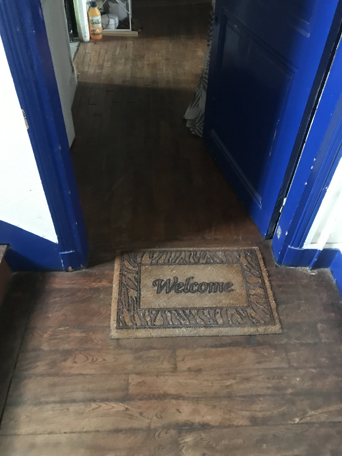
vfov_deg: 63.4
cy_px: 228
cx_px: 171
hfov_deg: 49.7
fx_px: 369
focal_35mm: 28
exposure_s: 1/4
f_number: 1.8
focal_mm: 3.99
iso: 100
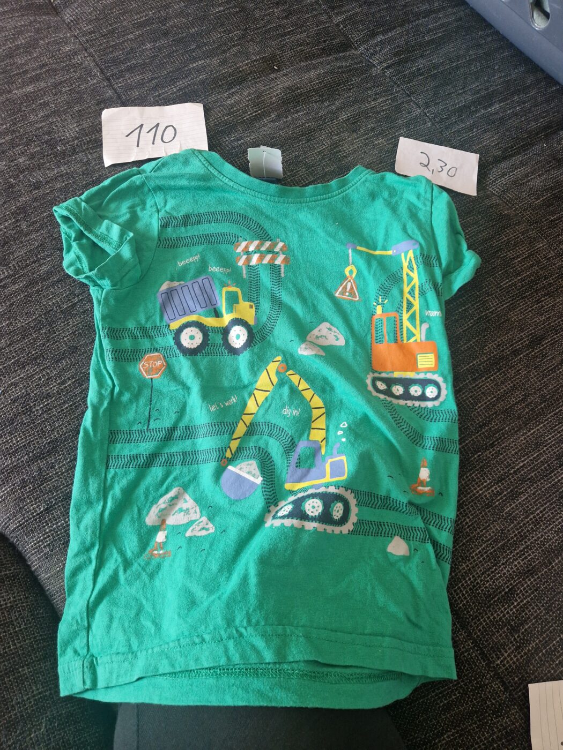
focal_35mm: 23
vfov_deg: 73.9
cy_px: 375
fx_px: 499
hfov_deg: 58.9
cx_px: 282
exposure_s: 1/100
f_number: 1.8
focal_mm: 5.4
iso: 50
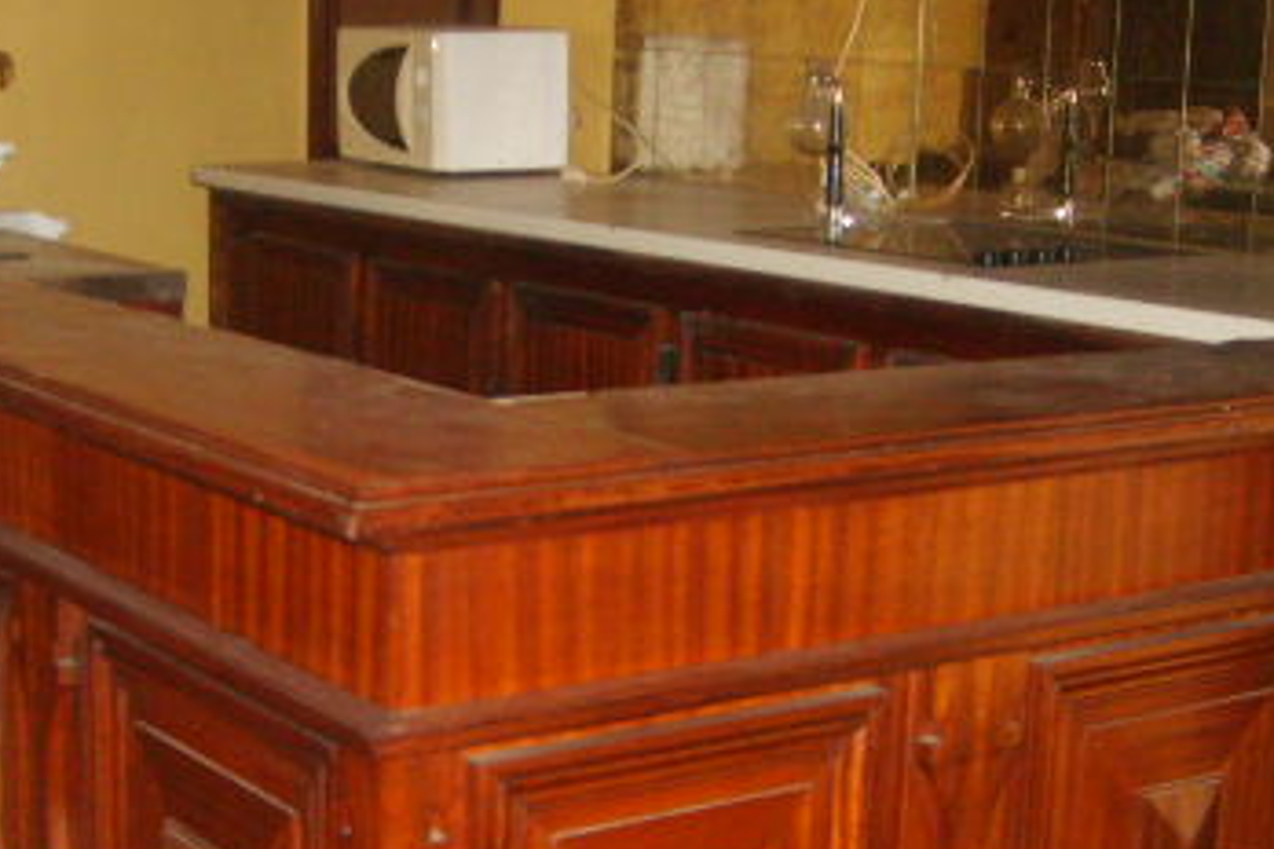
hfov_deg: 30.0
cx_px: 527
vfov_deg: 20.2
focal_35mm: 67
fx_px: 2371
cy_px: 575
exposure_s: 1/45
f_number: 2.8
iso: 253
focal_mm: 5.8
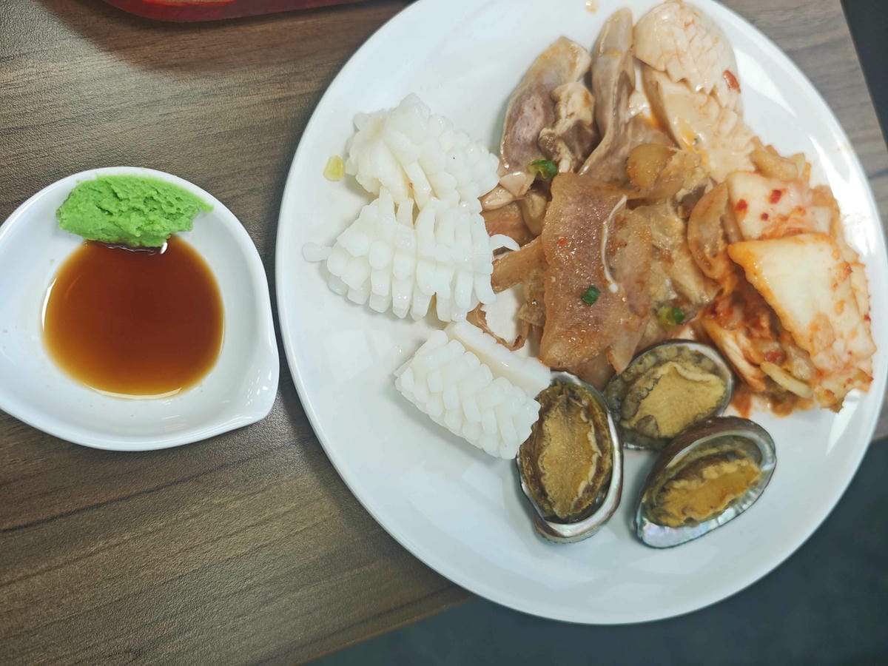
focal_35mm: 30
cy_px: 333
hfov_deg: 60.0
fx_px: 770
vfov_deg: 46.8
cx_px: 444
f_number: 2
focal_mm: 8.72
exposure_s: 1/120
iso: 250
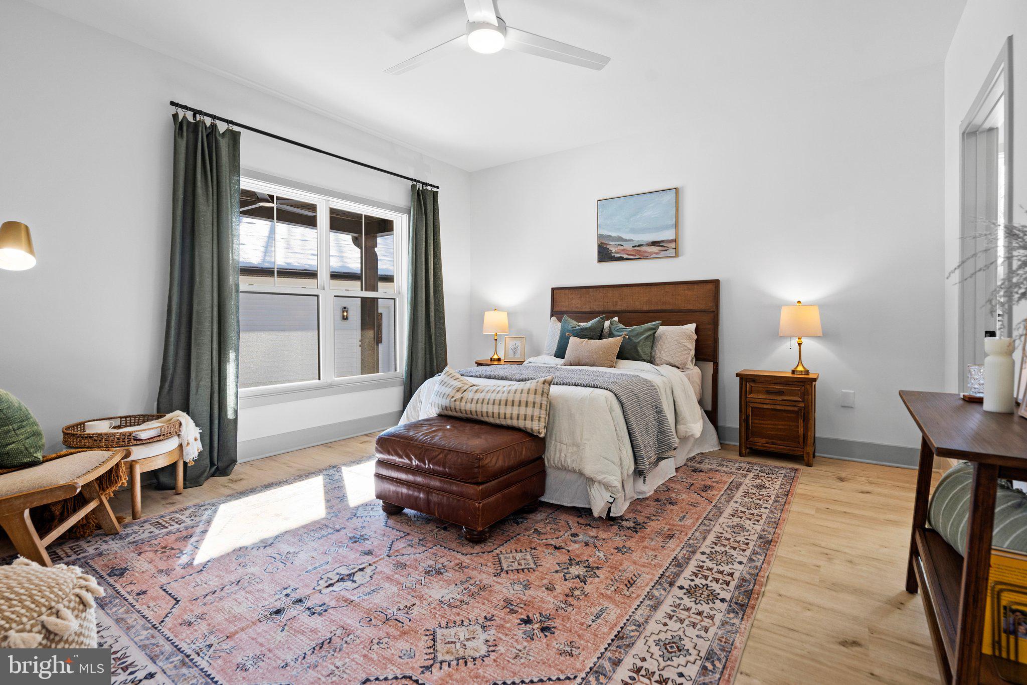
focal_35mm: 16
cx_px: 514
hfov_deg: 96.7
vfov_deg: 73.7
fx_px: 456
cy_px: 342
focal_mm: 16
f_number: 8
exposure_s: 1/13
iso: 500
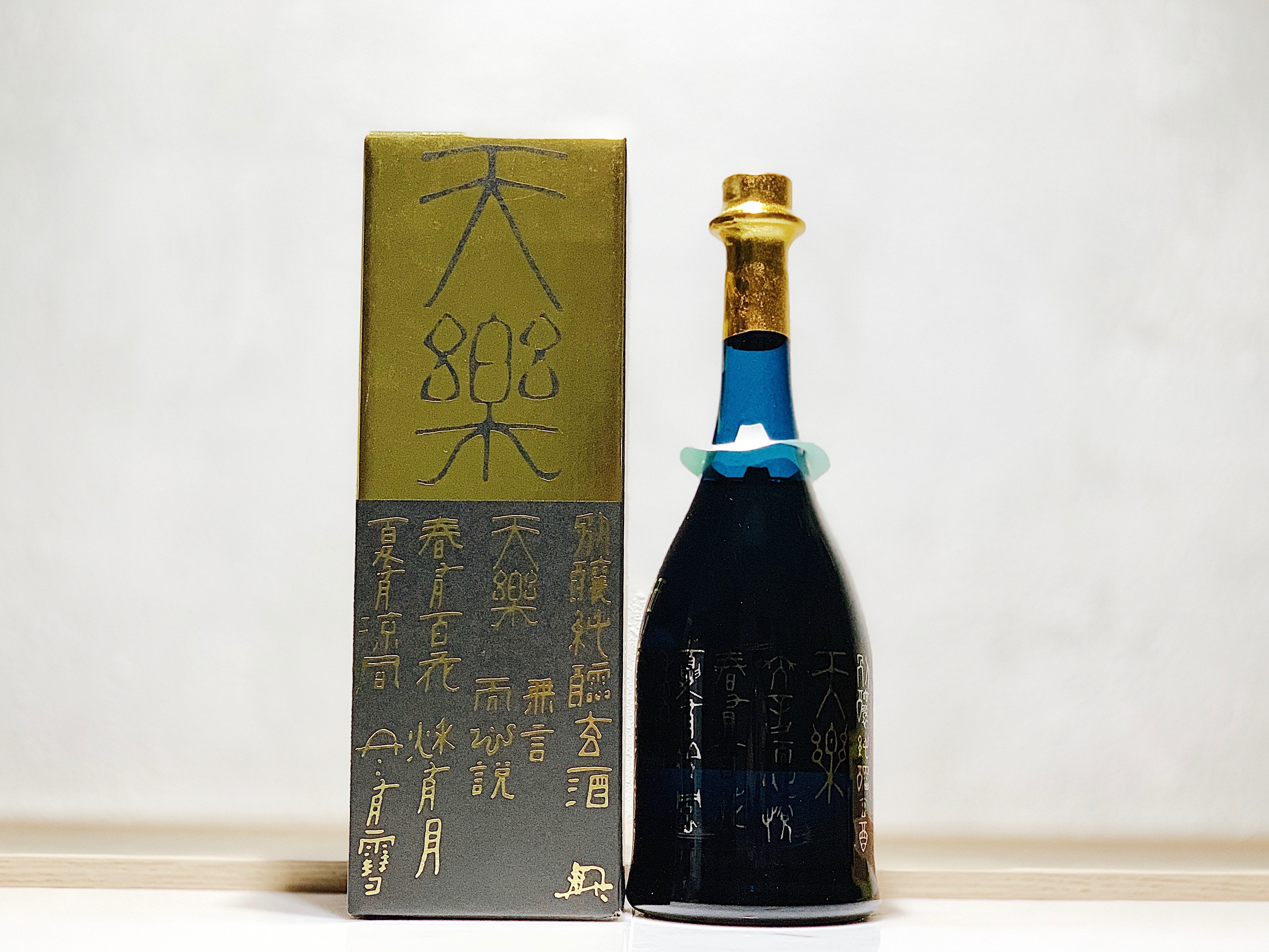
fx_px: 1906
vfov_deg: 28.0
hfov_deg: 36.8
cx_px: 634
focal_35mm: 52
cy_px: 476
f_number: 2.4
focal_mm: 6
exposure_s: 1/50
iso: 160
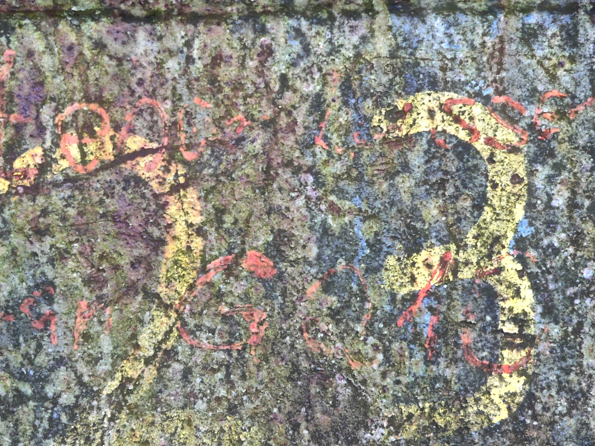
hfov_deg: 13.3
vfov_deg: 10.0
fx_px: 2544
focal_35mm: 148
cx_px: 267
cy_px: 225
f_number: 2.8
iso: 150
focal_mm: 15.2
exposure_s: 1/60
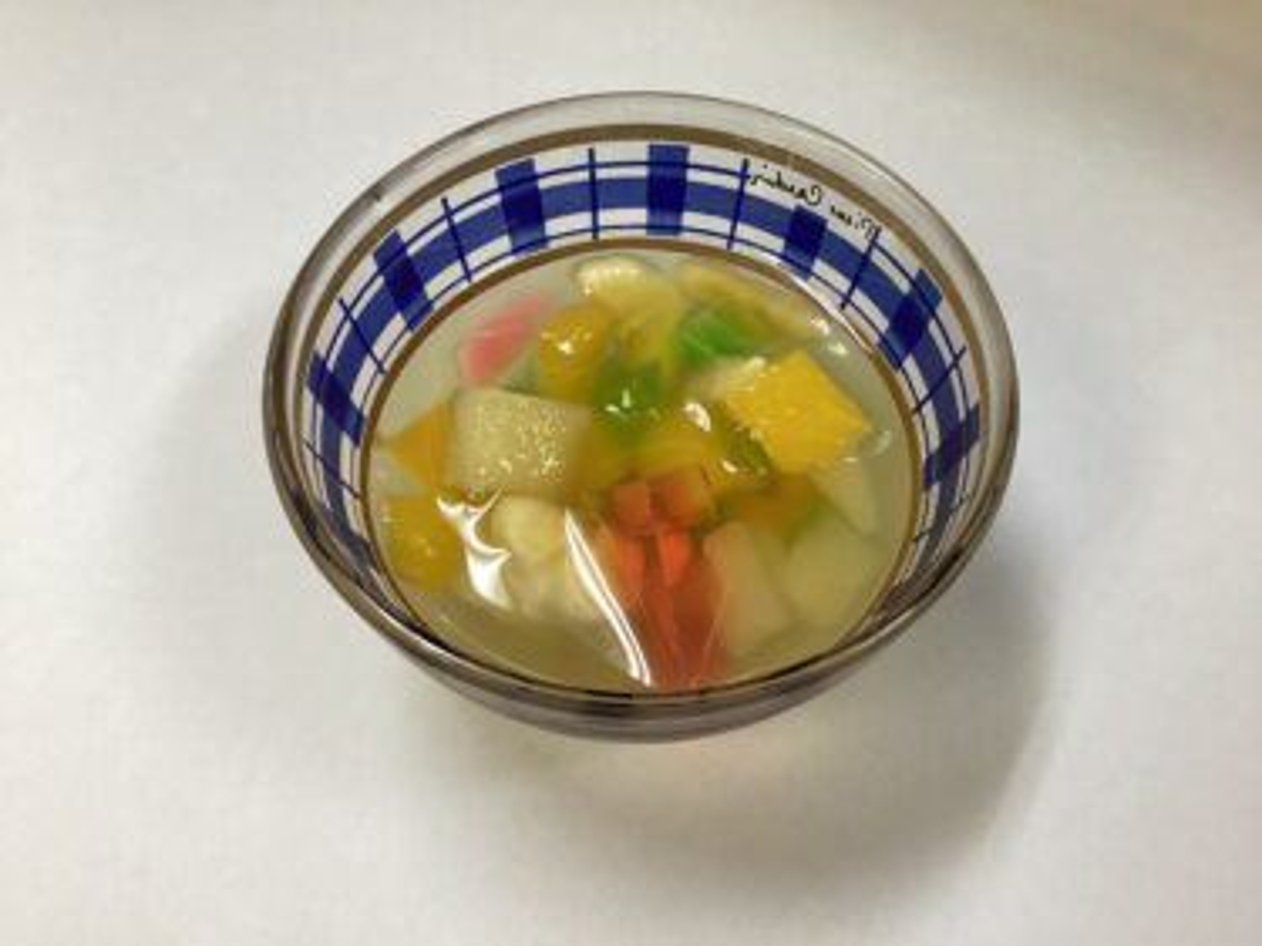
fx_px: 1130
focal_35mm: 31
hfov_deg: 58.4
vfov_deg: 45.4
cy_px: 473
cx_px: 631
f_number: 2.4
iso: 100
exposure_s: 1/60
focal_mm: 3.3
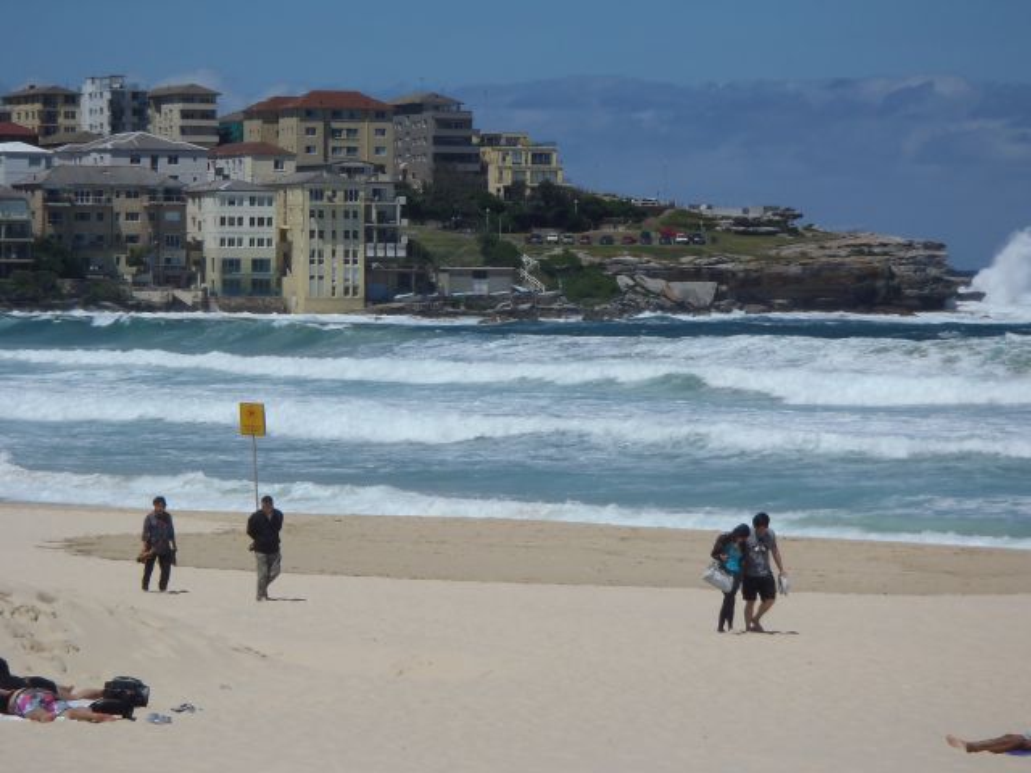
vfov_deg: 10.6
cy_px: 386
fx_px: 4170
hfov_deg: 14.1
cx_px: 516
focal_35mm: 140
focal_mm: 25
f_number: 5.9
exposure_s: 1/1000
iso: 80
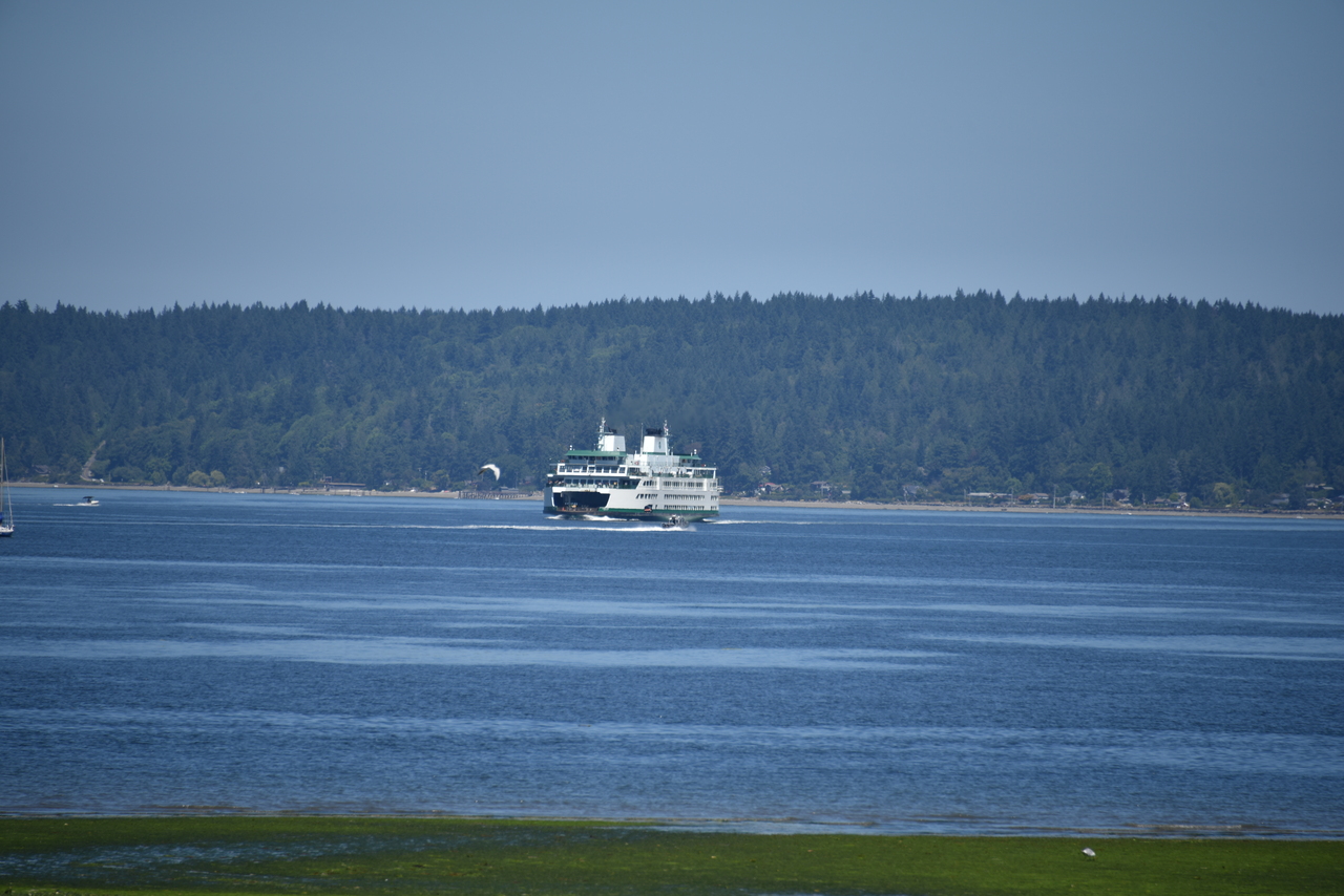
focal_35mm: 300
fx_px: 11202
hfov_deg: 6.9
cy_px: 448
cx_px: 672
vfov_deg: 4.6
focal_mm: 300
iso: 100
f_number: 6.3
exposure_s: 1/640
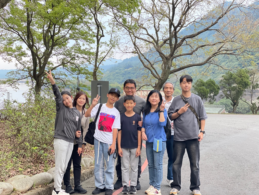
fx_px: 389
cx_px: 130
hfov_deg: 36.8
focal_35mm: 52
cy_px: 98
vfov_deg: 28.0
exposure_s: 1/104
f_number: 2
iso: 250
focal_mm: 6
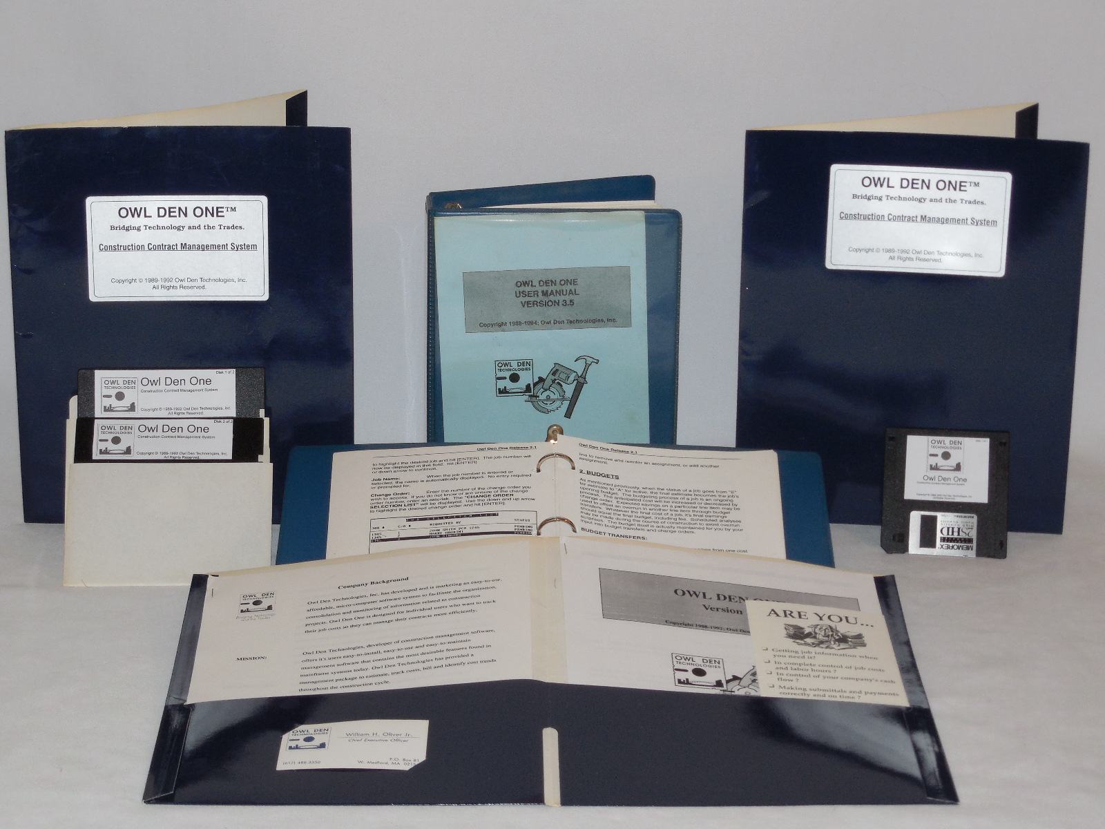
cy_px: 414
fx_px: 2841
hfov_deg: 22.0
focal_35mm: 89
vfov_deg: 16.6
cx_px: 552
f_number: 4.6
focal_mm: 16
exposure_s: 1/60
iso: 280
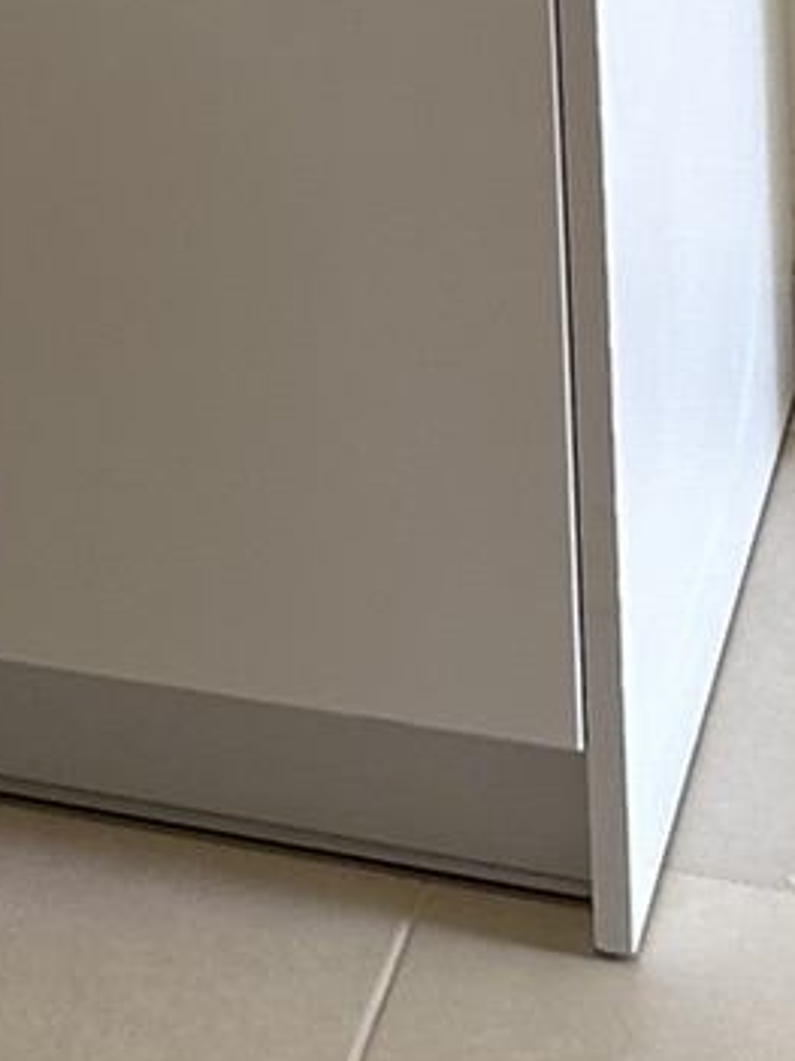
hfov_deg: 10.3
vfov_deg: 11.7
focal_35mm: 140
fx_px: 4290
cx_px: -384
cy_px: -1418
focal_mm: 6.86
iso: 125
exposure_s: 1/121
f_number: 1.78
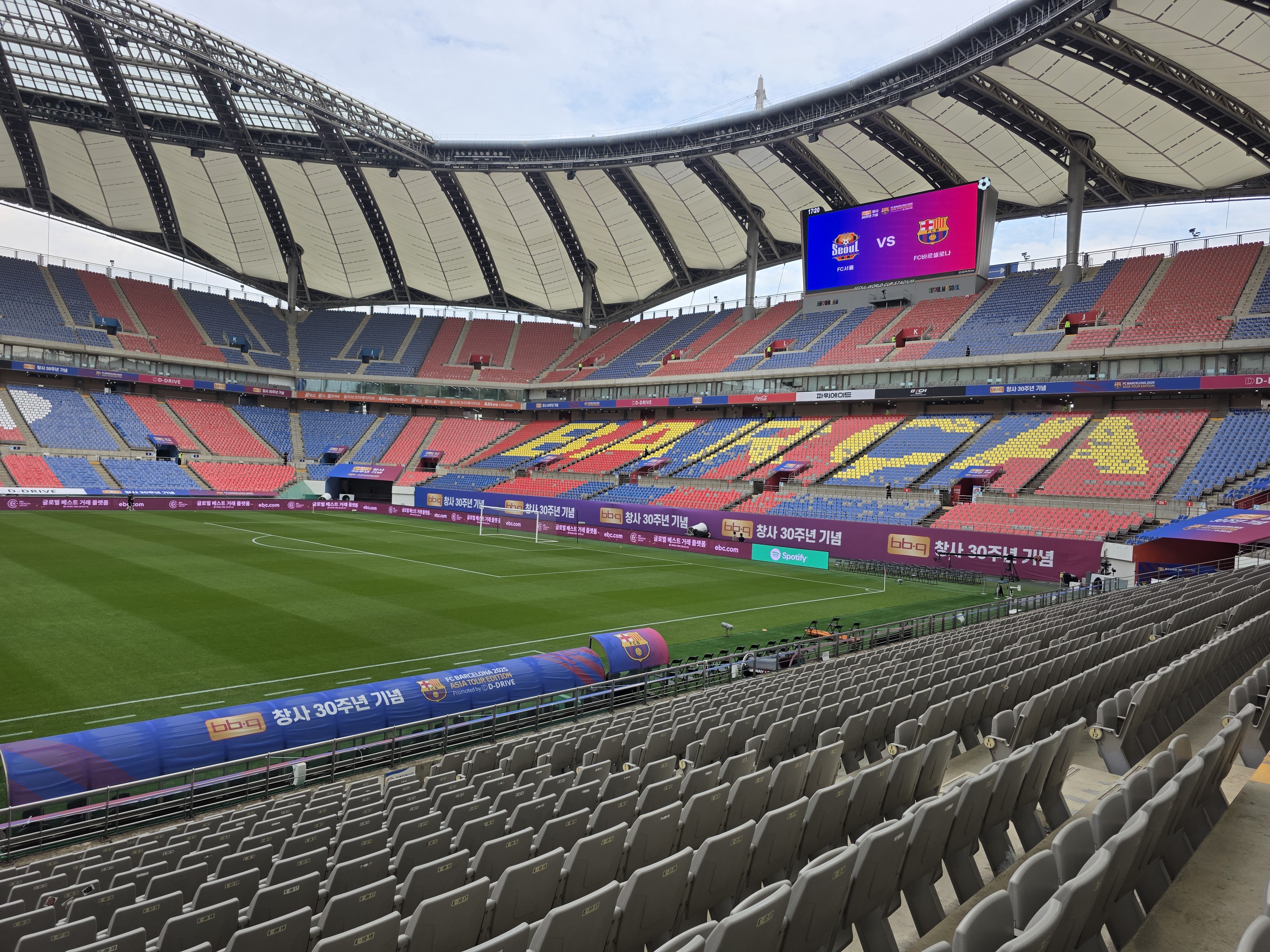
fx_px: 844
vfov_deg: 58.9
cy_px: 476
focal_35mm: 23
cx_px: 635
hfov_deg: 73.9
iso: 80
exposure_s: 1/1839
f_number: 1.7
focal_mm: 6.3
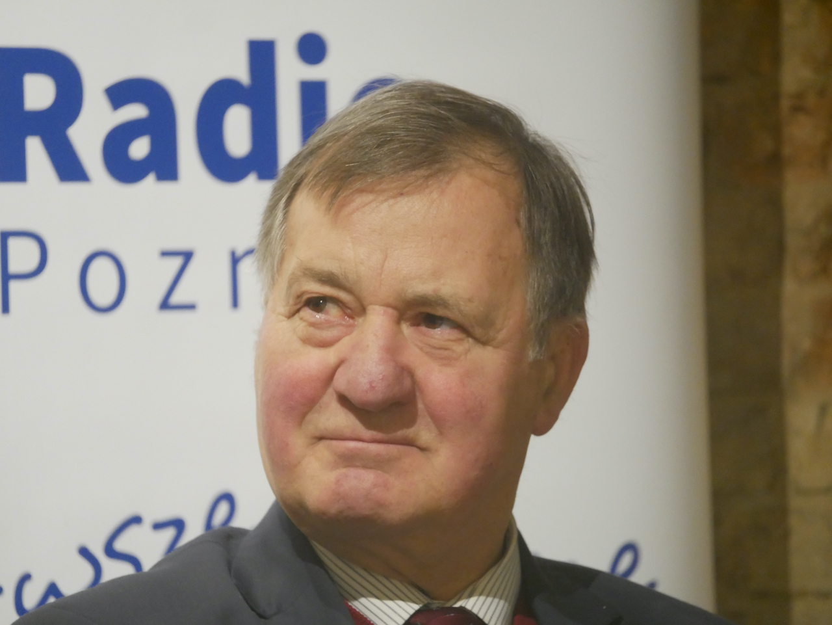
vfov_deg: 5.0
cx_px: 416
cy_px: 312
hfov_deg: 6.6
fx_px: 7213
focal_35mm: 300
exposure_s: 1/40
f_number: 5.6
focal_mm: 150
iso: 3200
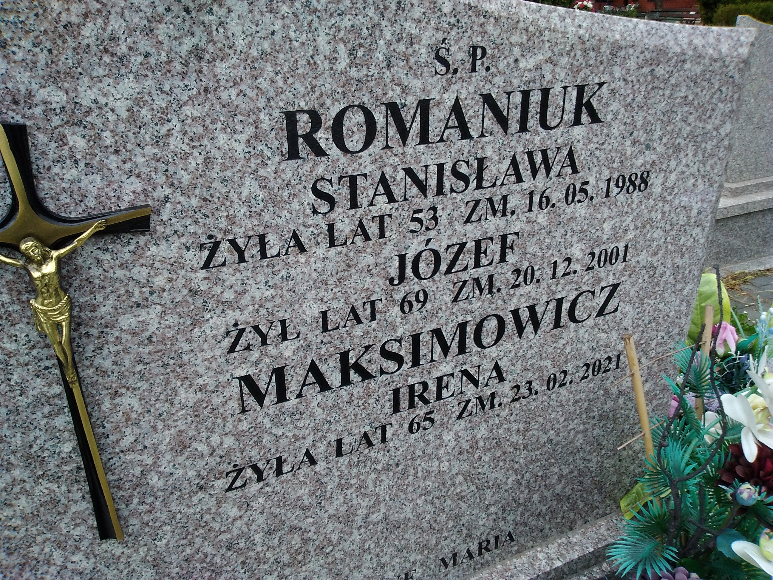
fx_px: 648
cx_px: 386
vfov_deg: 48.2
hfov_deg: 61.7
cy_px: 290
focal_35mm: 29
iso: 100
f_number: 2.4
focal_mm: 2.39
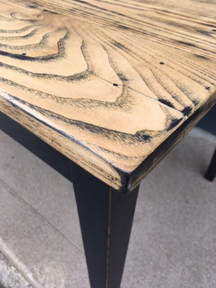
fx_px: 241
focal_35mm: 29
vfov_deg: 61.7
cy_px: 144
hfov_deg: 48.2
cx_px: 108
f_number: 2.2
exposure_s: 1/211
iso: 25
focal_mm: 4.15
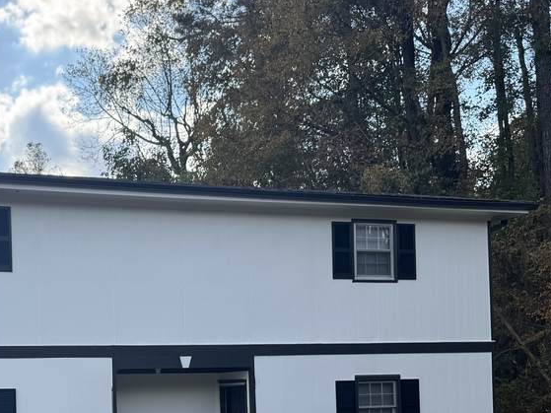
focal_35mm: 55
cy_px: 376
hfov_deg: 34.0
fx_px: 875
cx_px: 114
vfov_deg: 25.7
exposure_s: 1/1767
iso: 80
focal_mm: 6.76
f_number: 1.78
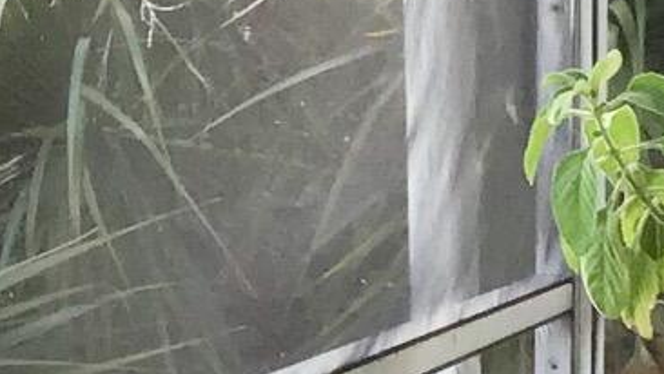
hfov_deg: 11.4
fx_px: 3328
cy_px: 496
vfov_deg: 6.4
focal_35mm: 189
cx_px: 258
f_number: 2.4
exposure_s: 1/120
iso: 40
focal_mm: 3.3
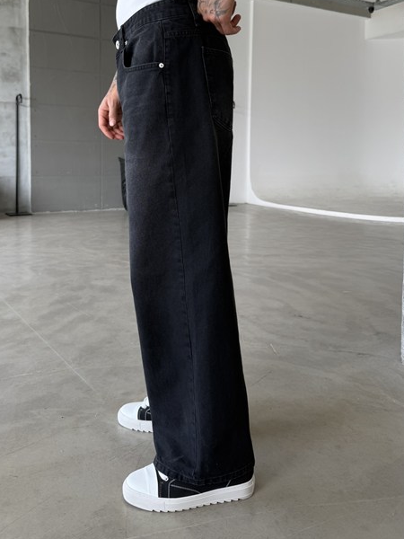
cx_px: 176
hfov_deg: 44.1
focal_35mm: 32
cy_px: 182
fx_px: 498
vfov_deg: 55.7
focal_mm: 6.76
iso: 64
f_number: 1.78
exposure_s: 1/178
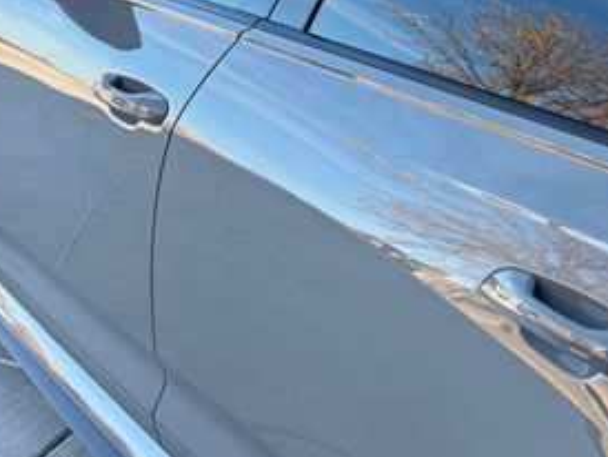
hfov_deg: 33.2
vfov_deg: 26.1
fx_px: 984
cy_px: 244
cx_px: 499
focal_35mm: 56
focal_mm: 6.76
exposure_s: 1/632
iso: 100
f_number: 1.78
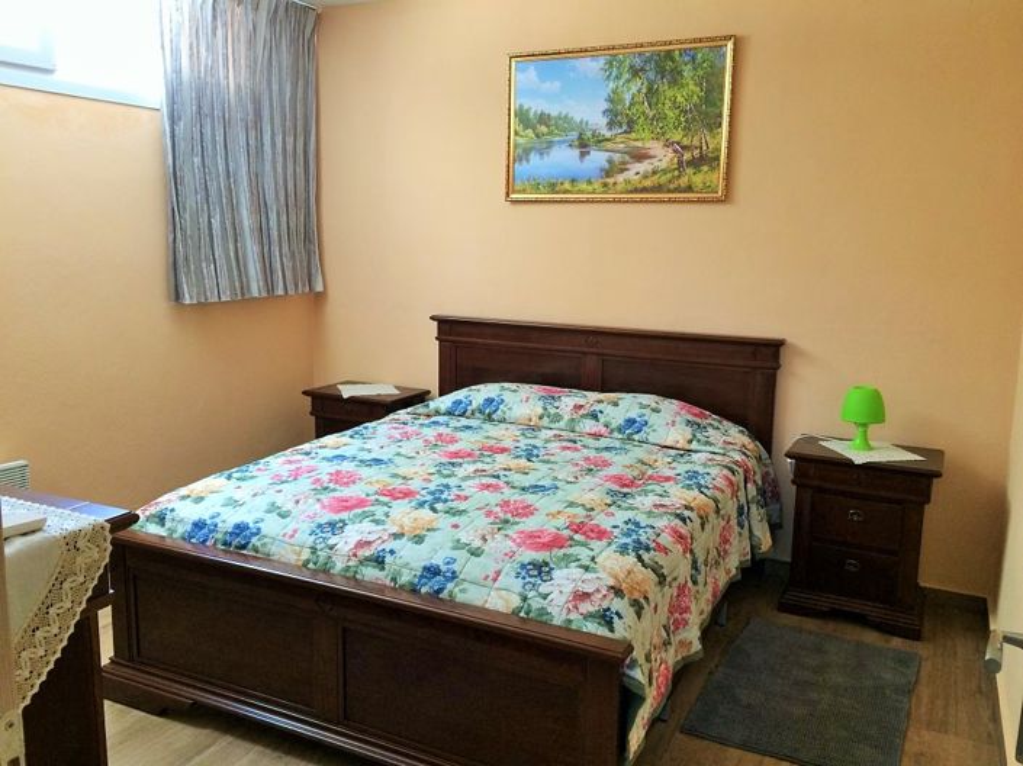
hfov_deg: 61.7
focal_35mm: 29
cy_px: 383
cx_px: 512
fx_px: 857
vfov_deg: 48.2
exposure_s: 1/33
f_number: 2.2
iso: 80
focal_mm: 4.15
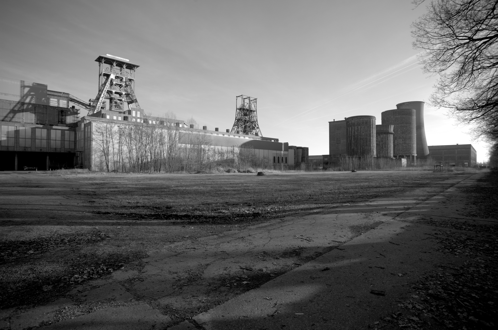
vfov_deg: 61.8
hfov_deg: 84.1
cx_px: 249
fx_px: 276
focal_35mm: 20
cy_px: 165
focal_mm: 20
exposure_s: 1/250
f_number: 8
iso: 200
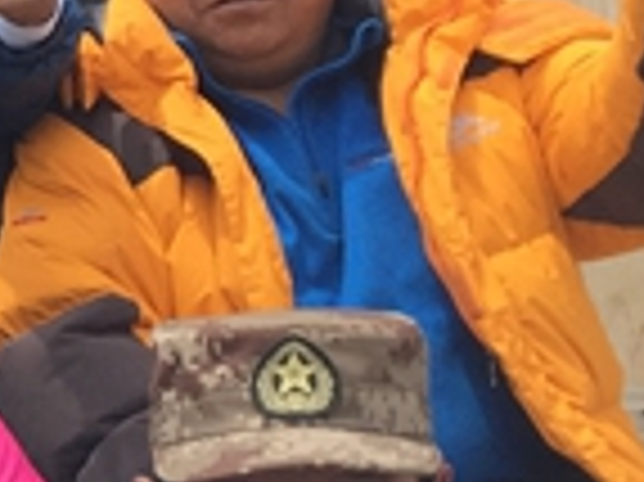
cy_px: 331
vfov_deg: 8.1
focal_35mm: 183
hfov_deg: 9.4
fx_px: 3402
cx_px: -986
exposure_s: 1/879
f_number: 2.2
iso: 32
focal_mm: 4.15
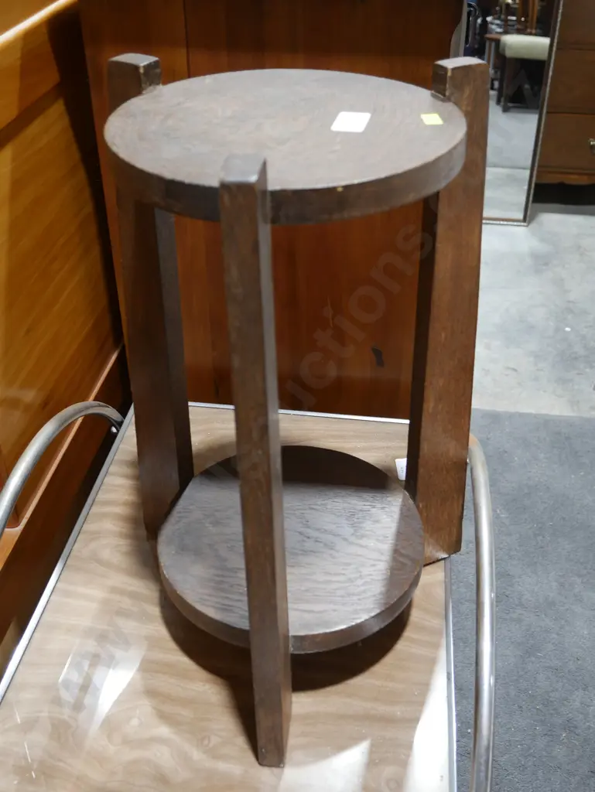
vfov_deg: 46.8
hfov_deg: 36.0
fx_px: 916
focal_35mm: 40
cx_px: 298
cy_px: 396
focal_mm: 20
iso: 500
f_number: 4.4
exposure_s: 1/60
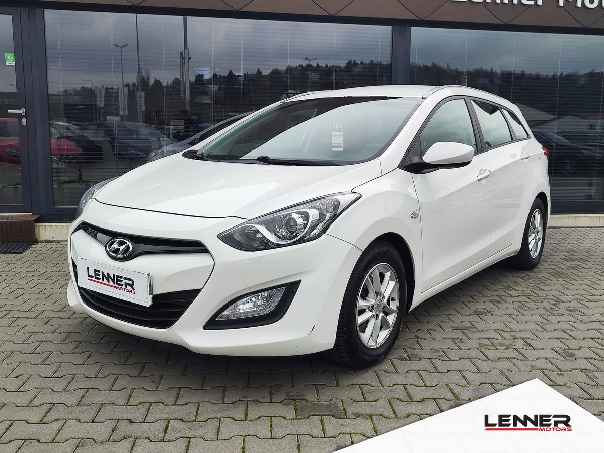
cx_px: 302
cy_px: 226
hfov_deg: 73.9
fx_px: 401
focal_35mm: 23
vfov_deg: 58.9
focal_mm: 7.01
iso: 50
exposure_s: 1/199
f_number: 1.69
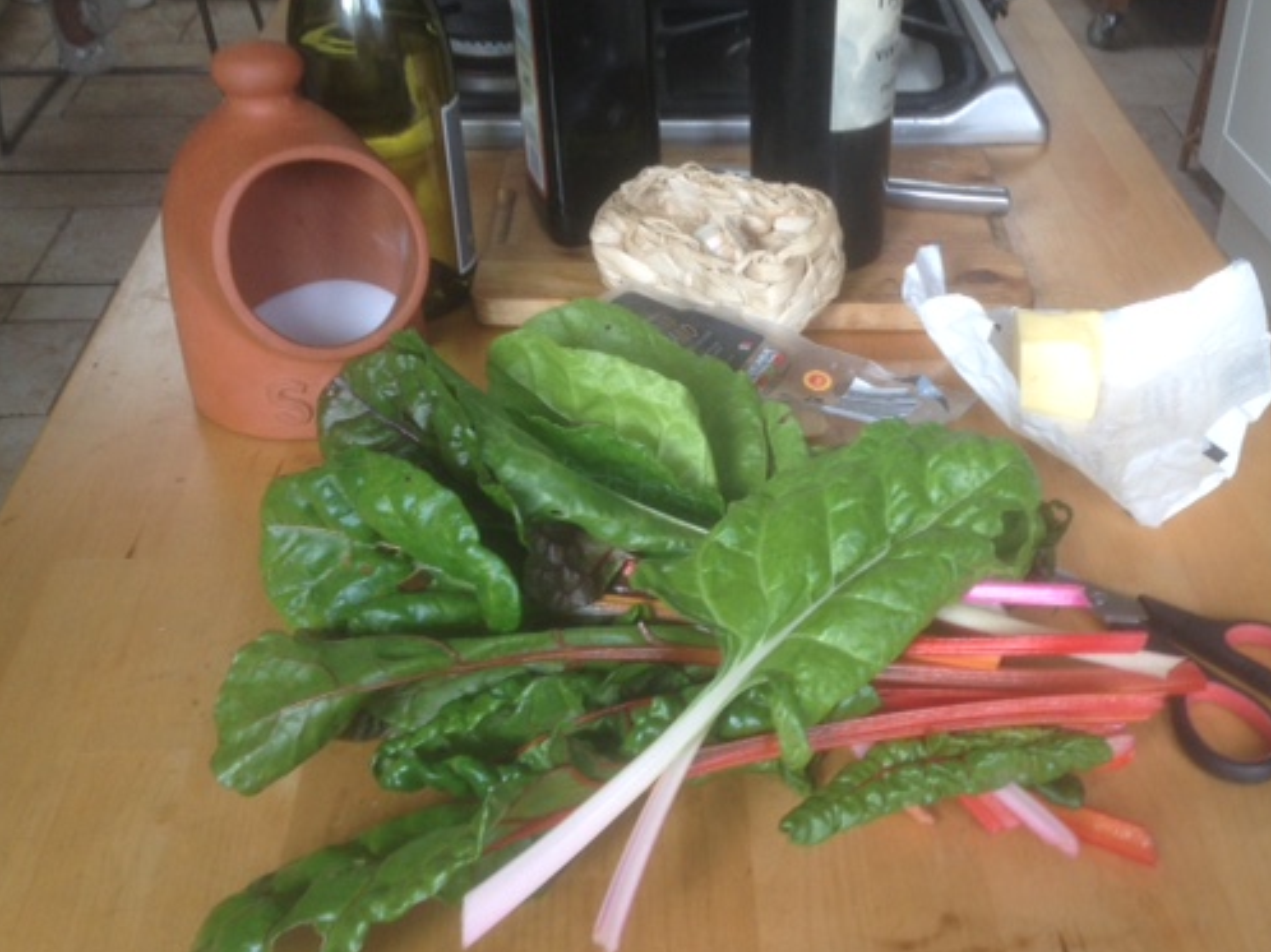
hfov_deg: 41.7
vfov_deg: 32.1
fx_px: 1651
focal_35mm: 45
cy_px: 518
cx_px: 809
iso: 50
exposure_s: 1/40
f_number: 2.4
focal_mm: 4.28
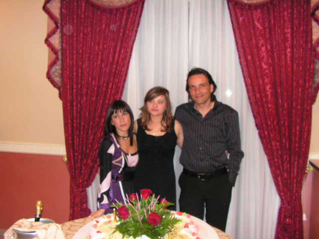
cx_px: 160
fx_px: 332
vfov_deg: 39.7
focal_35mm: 36
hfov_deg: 51.4
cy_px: 120
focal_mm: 6
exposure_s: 1/40
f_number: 3.2
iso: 200
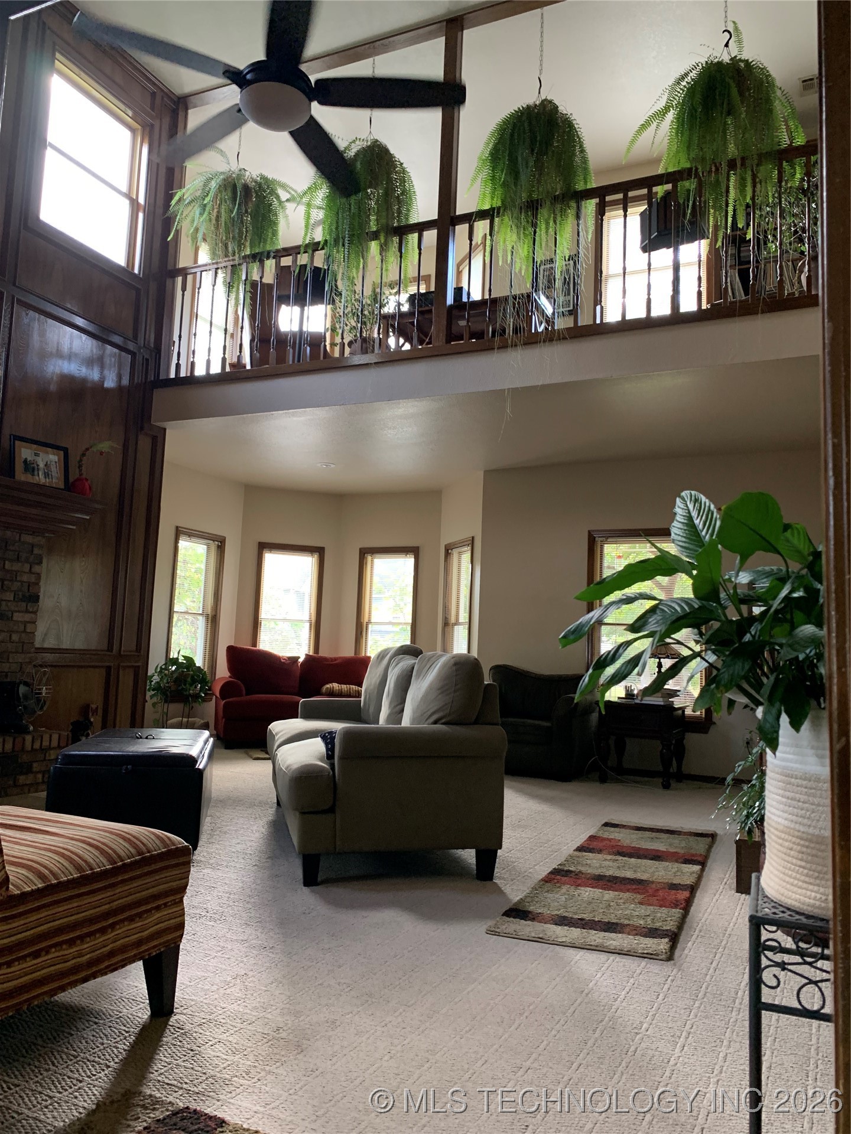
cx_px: 426
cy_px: 567
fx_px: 852
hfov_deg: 53.1
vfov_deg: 67.3
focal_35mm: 26
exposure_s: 1/60
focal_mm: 4.25
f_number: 1.8
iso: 200
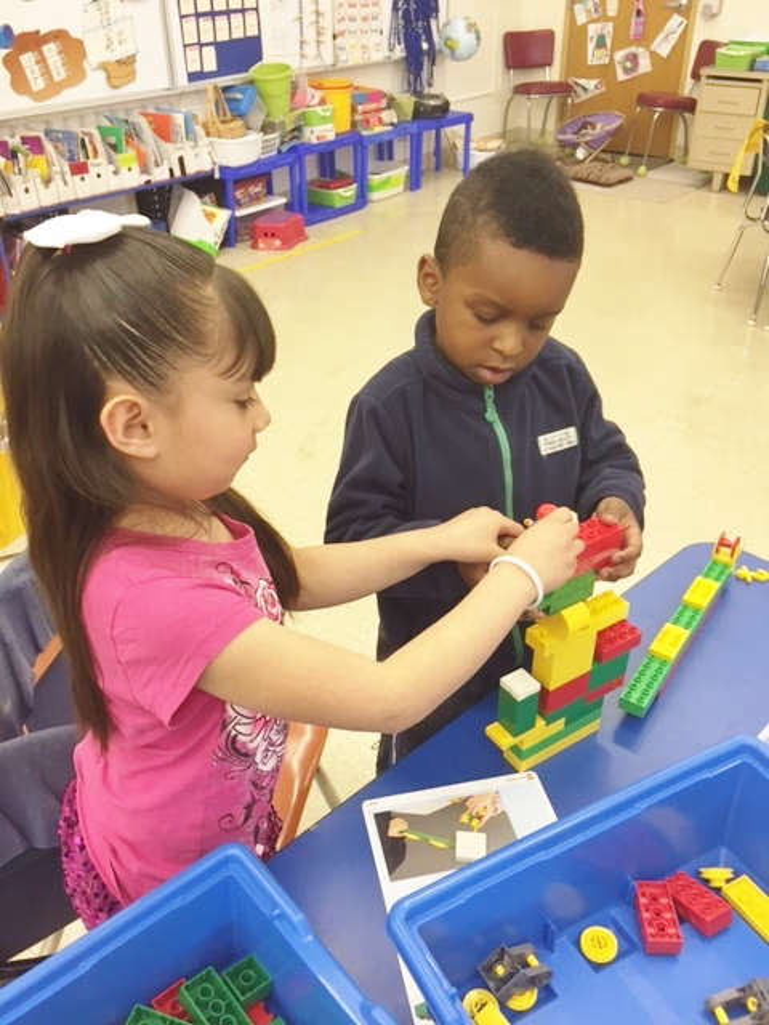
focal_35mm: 29
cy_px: 512
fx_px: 859
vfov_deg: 61.7
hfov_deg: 48.2
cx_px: 384
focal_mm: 4.15
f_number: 2.2
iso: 64
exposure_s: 1/30
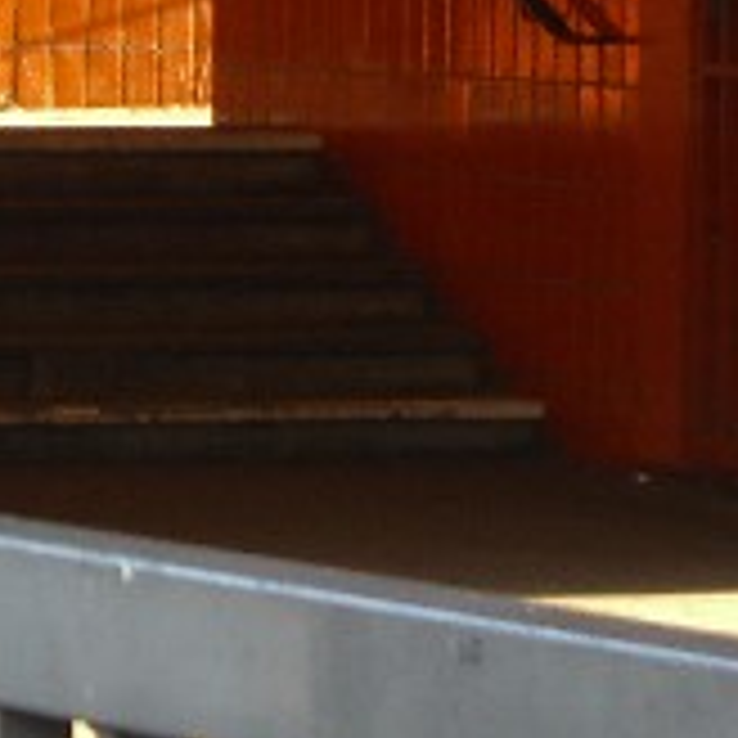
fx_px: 9118
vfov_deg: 4.6
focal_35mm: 378
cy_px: -54
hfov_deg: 4.6
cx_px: -428
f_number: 5.1
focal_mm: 23.7
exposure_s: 1/25
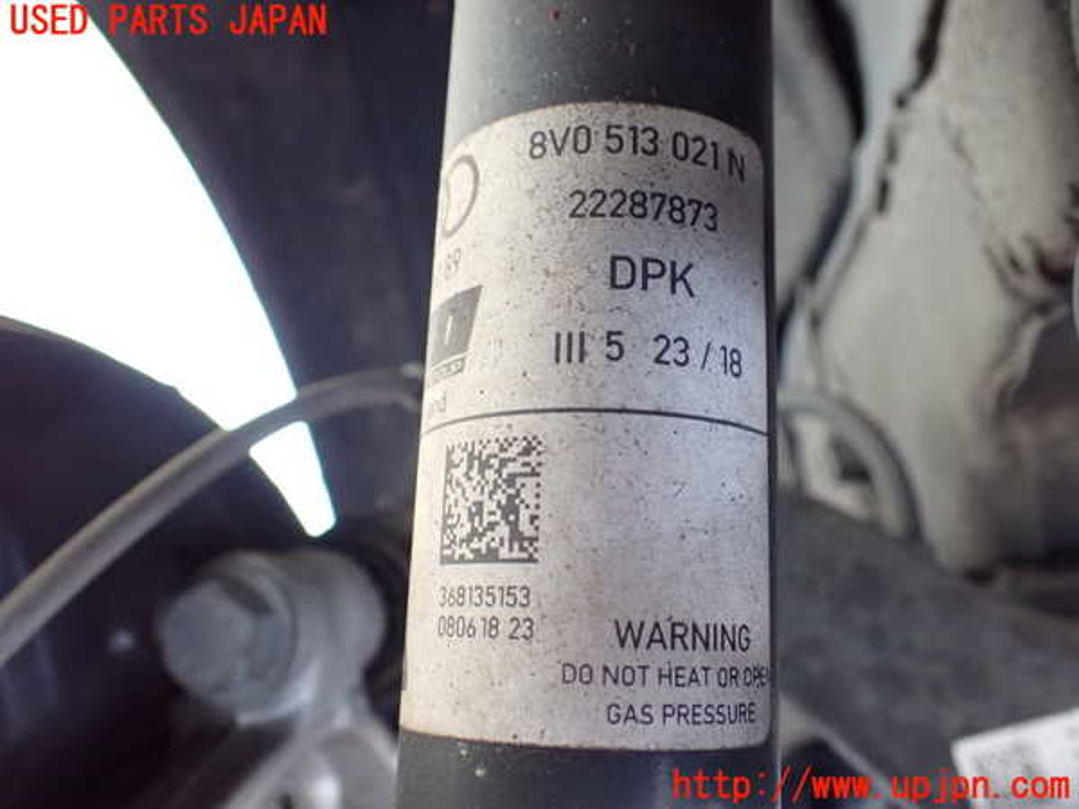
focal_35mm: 30
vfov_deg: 46.8
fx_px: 935
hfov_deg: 60.0
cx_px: 540
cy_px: 404
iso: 1250
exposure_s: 1/30
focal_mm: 5.4
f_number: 2.3
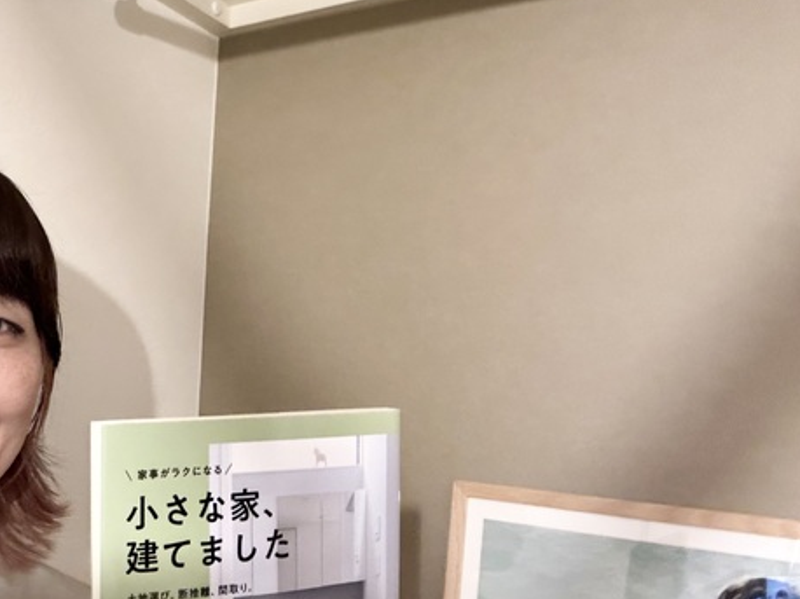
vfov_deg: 38.6
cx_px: 164
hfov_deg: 47.5
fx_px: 855
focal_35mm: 37
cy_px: 330
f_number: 1.9
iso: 320
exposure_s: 1/25
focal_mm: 2.69
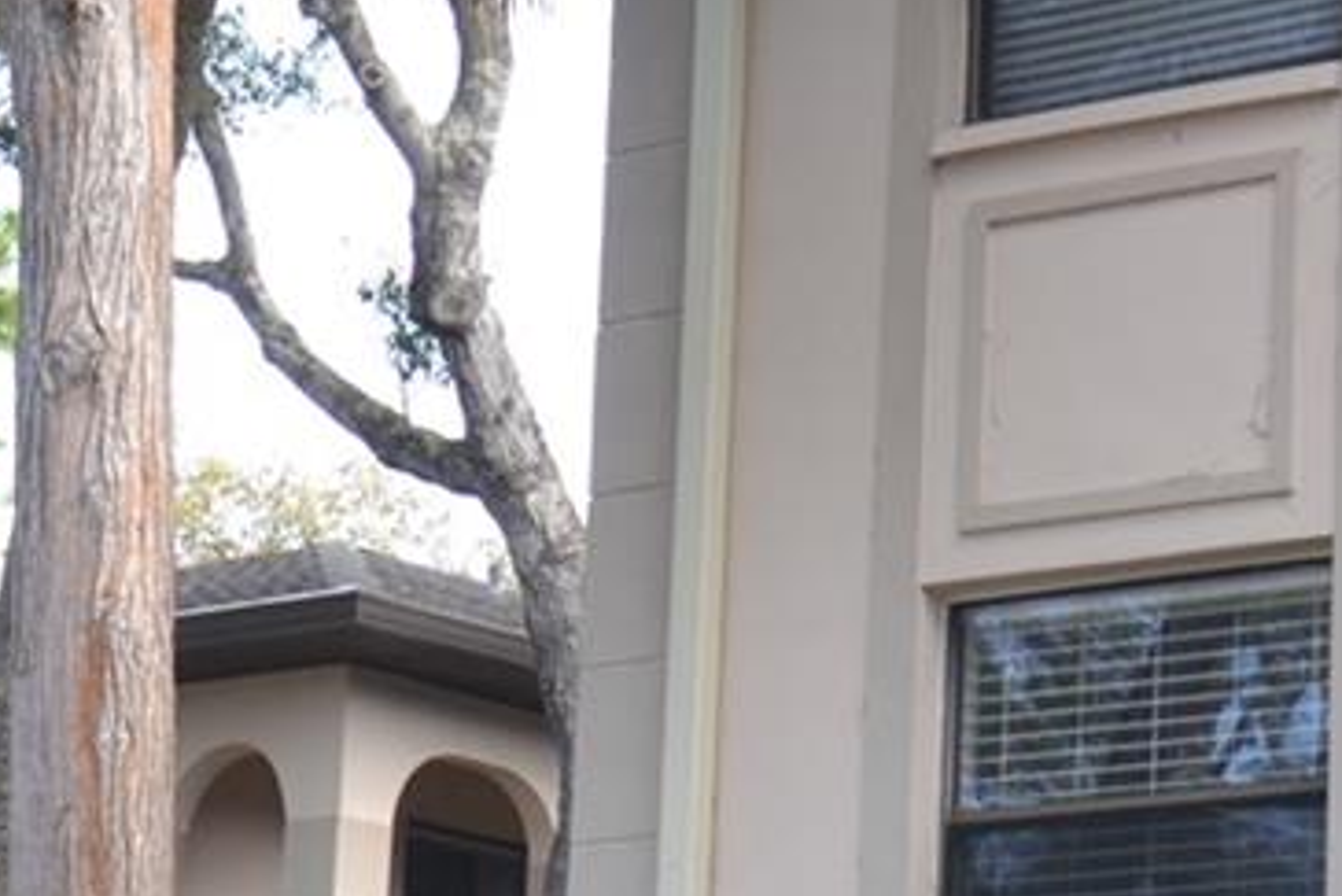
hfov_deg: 14.1
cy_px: 579
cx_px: 892
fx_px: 5407
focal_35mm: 145
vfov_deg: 9.5
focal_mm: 22
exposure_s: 1/125
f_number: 5.6
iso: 160
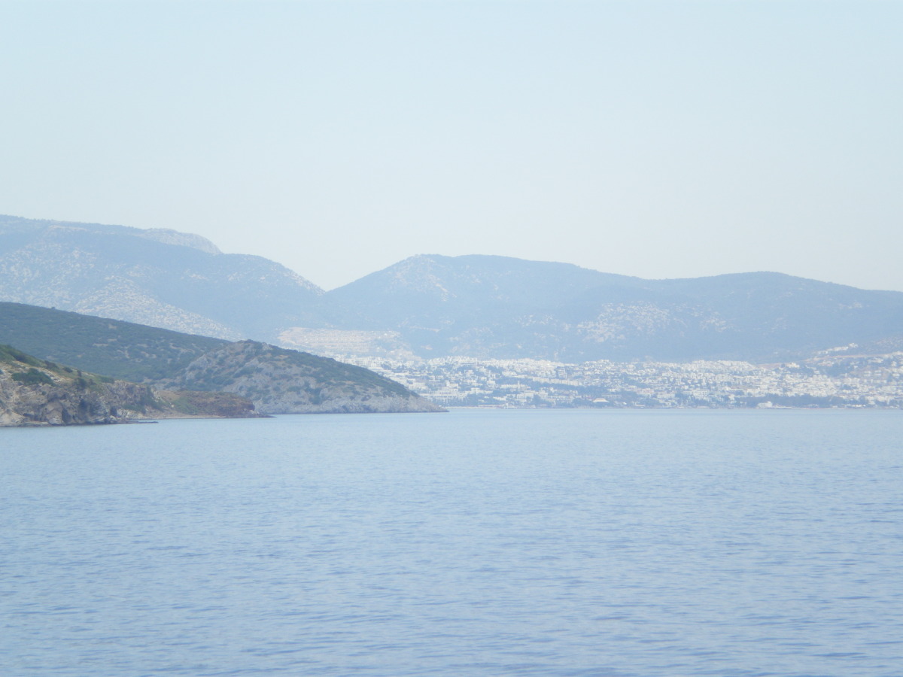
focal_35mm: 108
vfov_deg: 13.7
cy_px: 338
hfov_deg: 18.2
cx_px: 452
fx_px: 2817
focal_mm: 18.9
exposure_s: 1/160
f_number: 5.9
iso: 50
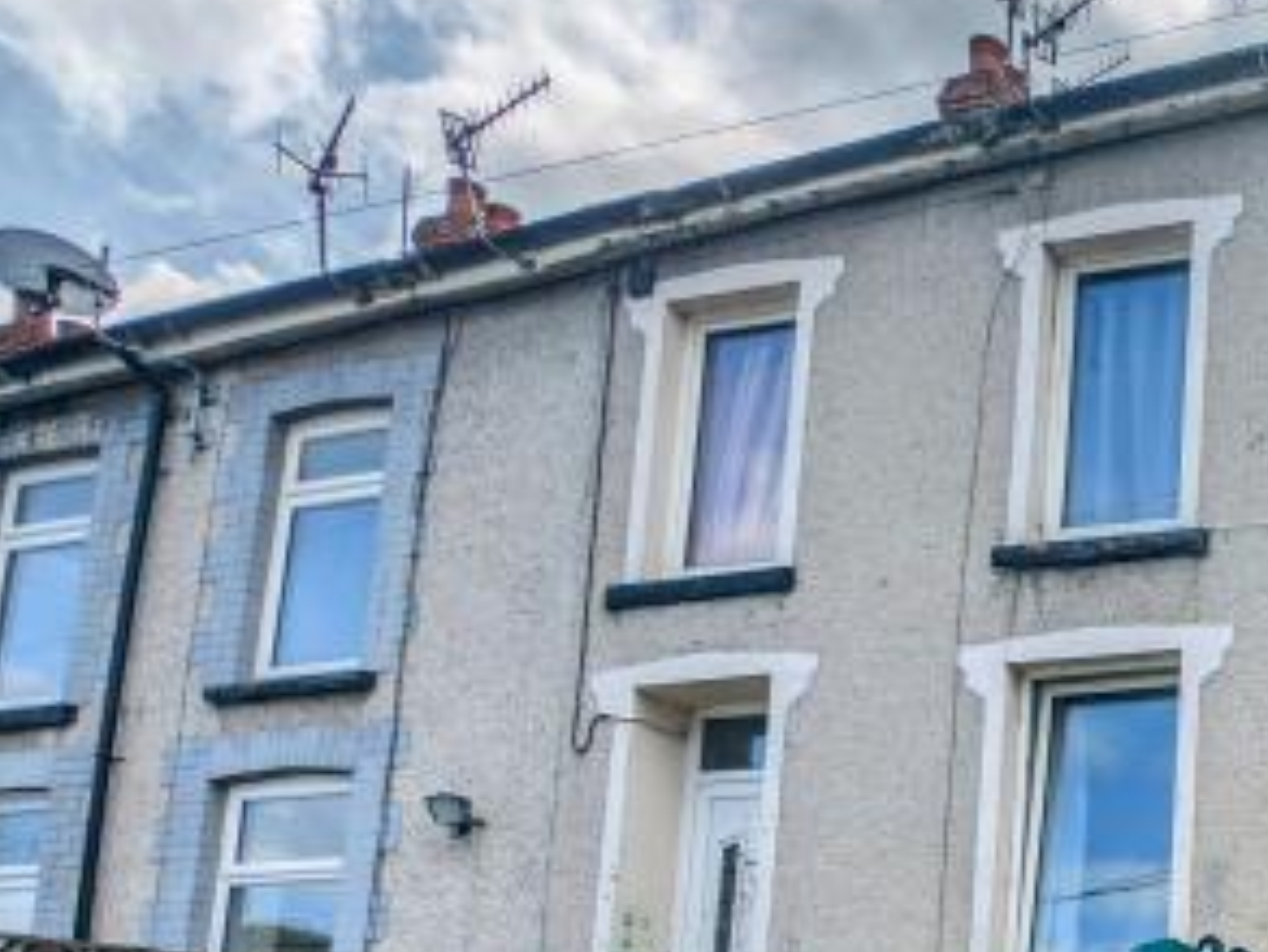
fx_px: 1539
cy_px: 1015
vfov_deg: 31.1
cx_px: 1580
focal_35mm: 42
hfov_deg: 34.3
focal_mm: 2.23
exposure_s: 1/4878
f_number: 1.95
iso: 30
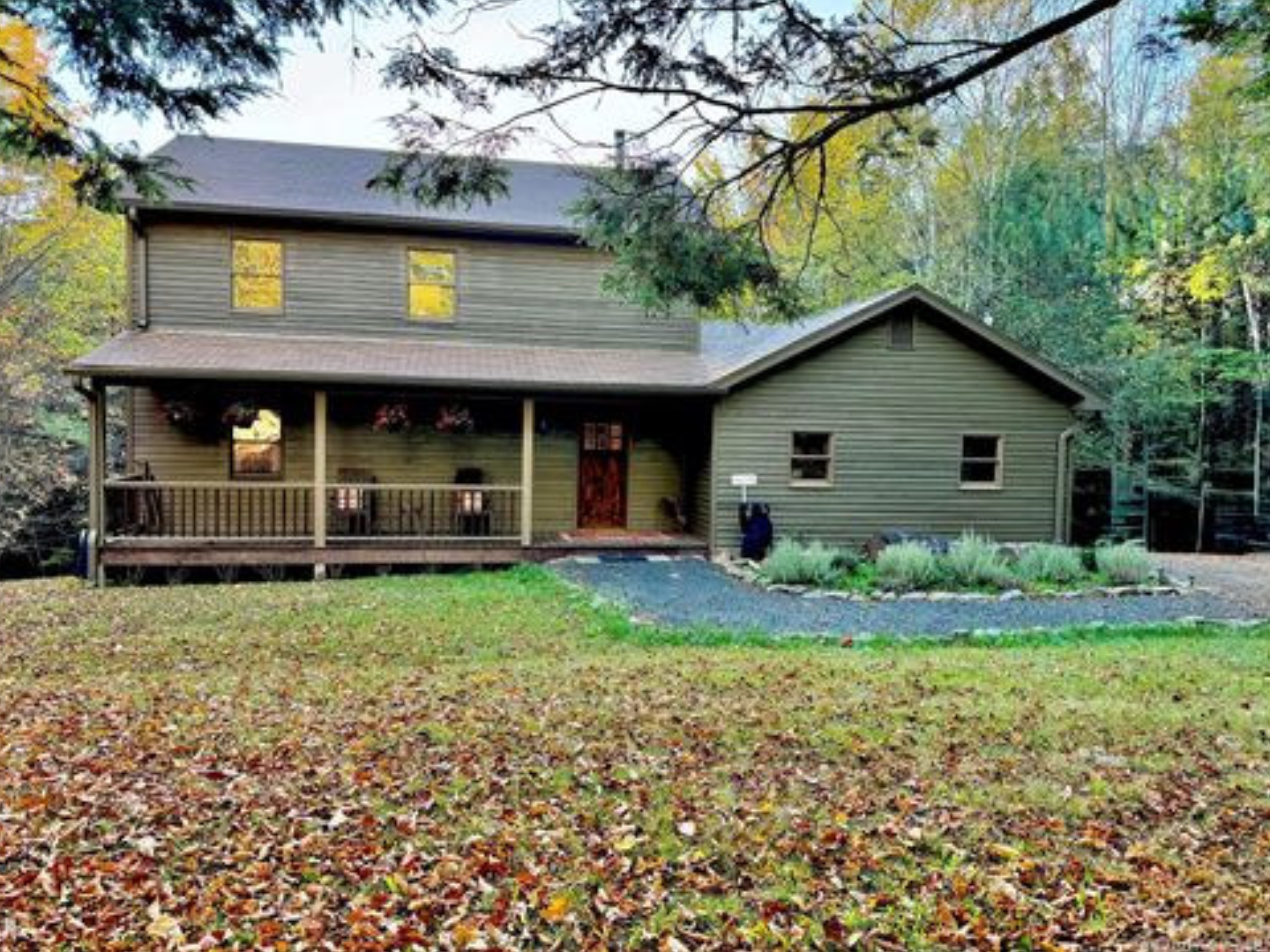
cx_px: 624
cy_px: 464
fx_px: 917
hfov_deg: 69.4
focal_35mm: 25
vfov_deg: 54.9
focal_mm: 6.76
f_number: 1.78
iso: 100
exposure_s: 1/149
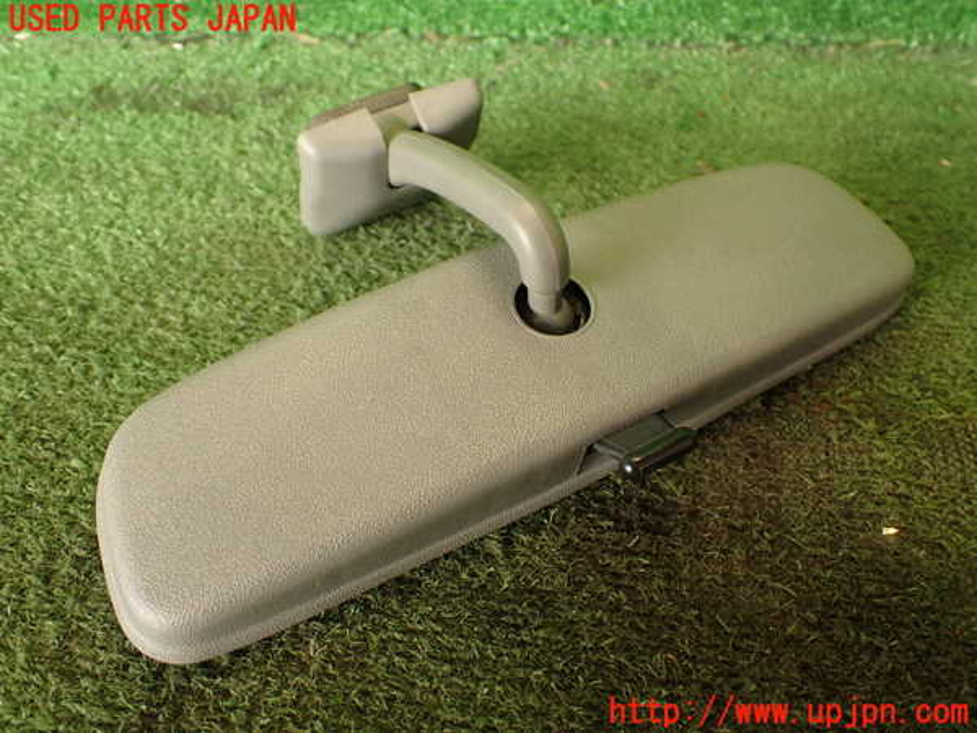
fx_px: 903
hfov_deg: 56.8
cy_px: 366
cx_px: 488
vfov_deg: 44.2
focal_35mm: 32
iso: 200
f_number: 2.4
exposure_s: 1/60
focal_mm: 5.79
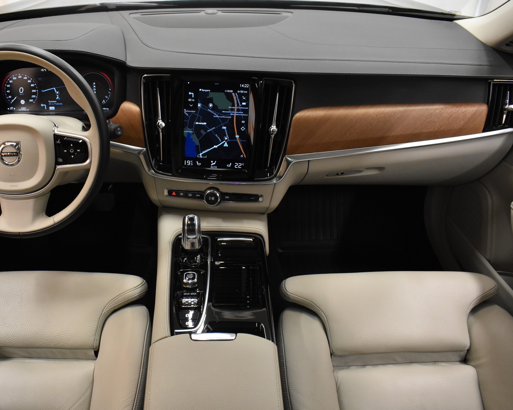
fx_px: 471
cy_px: 206
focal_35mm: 31
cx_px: 211
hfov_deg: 56.8
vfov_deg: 47.1
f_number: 4.5
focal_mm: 18
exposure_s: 1/80
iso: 2500
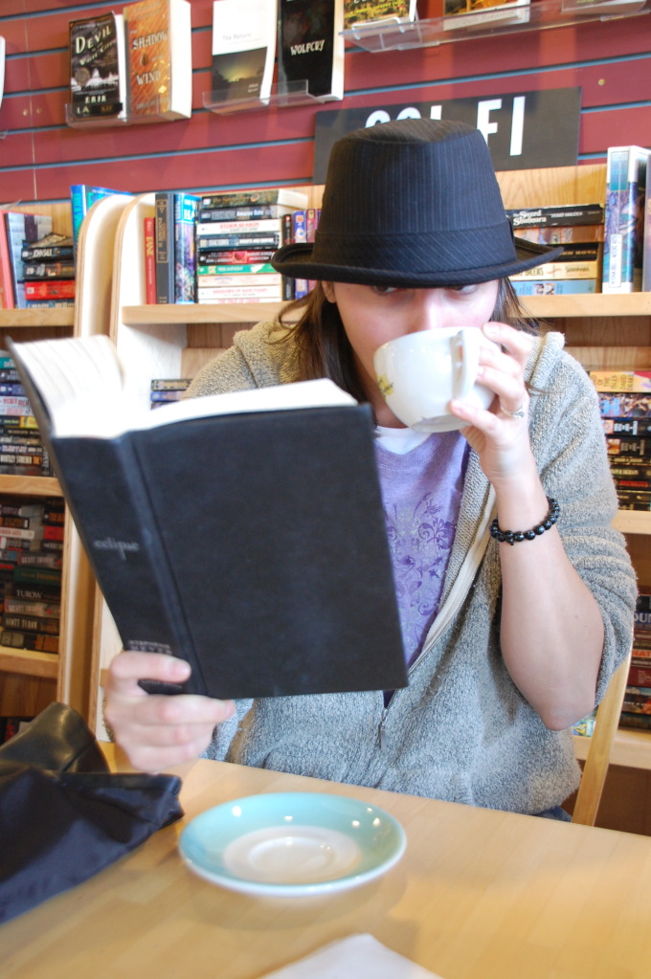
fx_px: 1101
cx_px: 326
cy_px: 490
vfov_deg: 48.0
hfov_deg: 32.9
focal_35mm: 40
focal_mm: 27
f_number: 3.8
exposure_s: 1/20
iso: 800
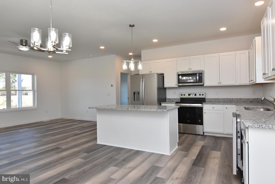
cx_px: 138
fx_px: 172
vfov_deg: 56.2
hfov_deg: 77.3
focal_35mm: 22
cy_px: 92
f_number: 9
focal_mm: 15
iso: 800
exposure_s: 1/100
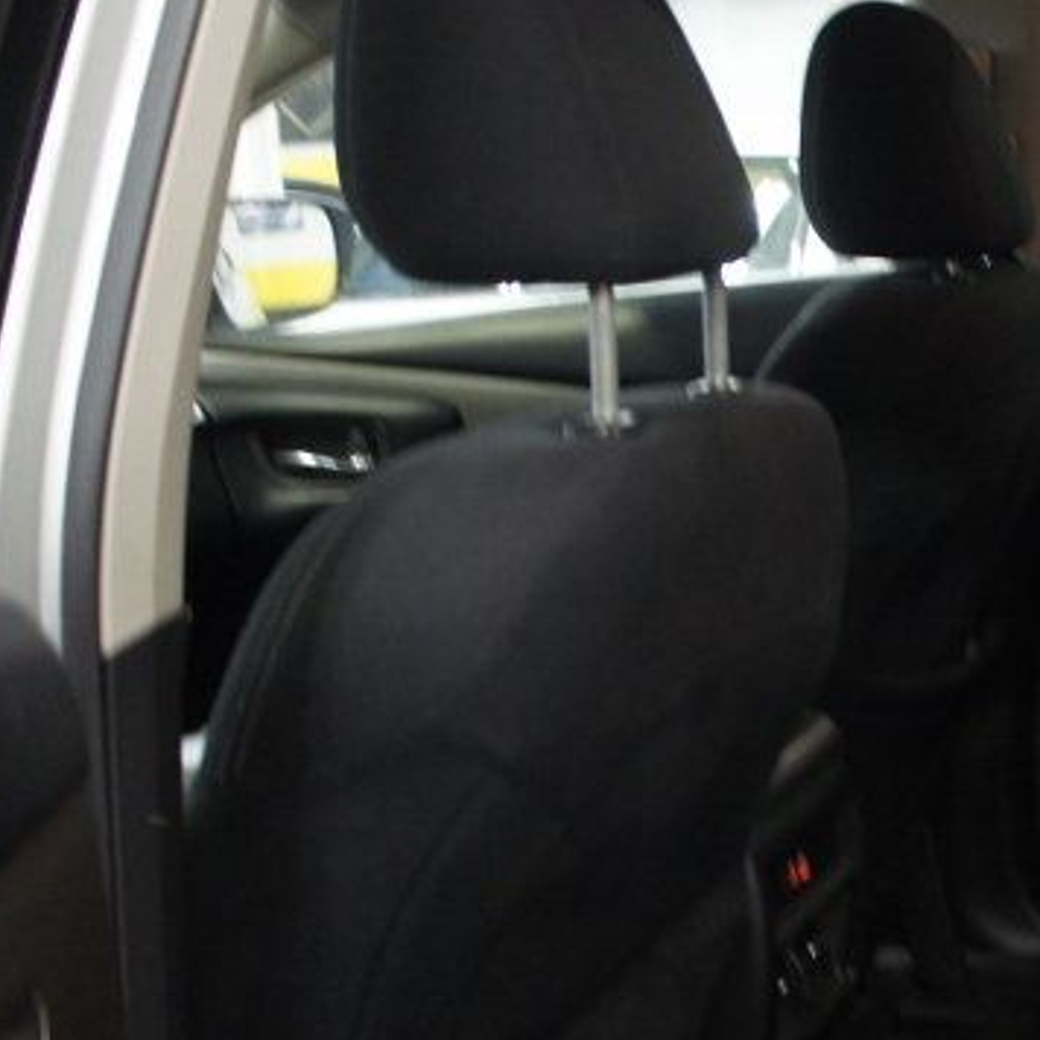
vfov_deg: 25.8
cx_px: 1133
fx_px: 2243
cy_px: 752
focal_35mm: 66
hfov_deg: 24.4
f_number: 3.5
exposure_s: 1/30
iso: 1000
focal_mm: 18
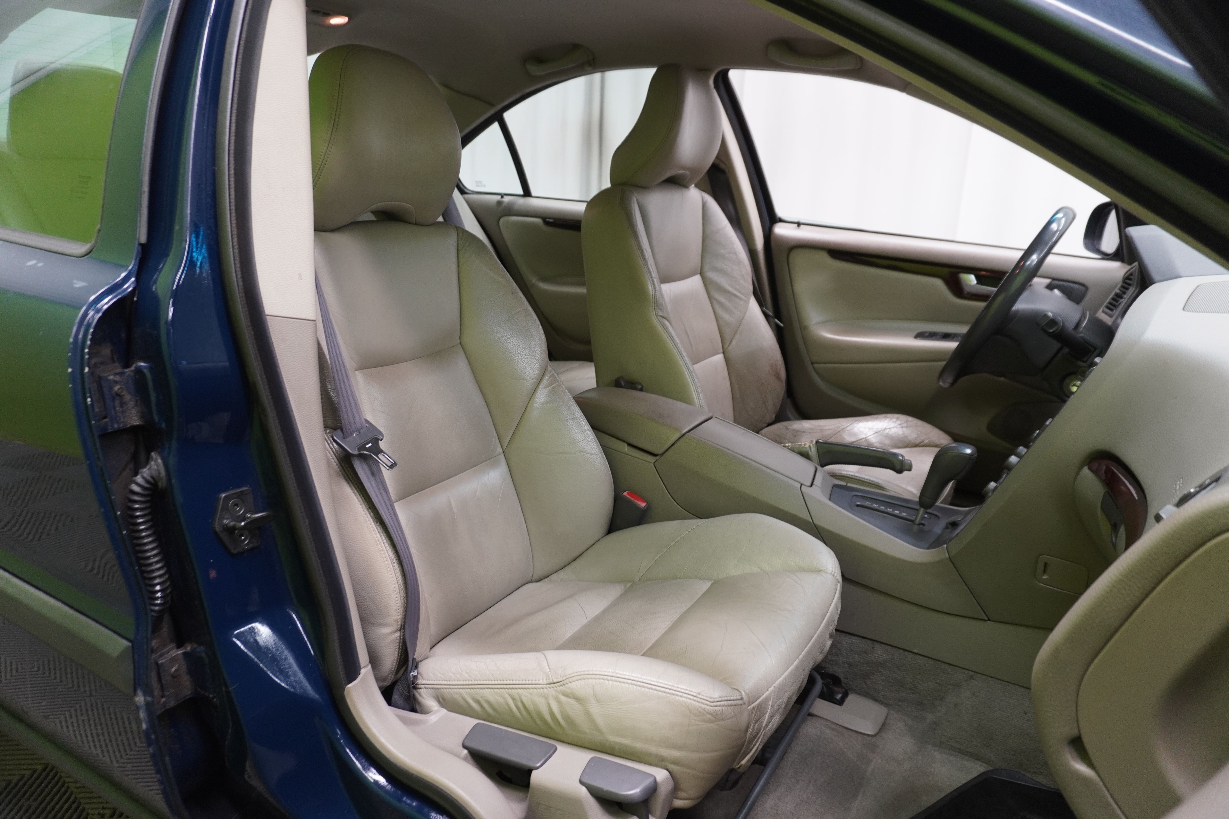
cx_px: 614
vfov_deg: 53.1
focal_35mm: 24
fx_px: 819
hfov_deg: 73.7
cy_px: 410
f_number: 3.5
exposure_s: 1/30
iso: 500
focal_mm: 16
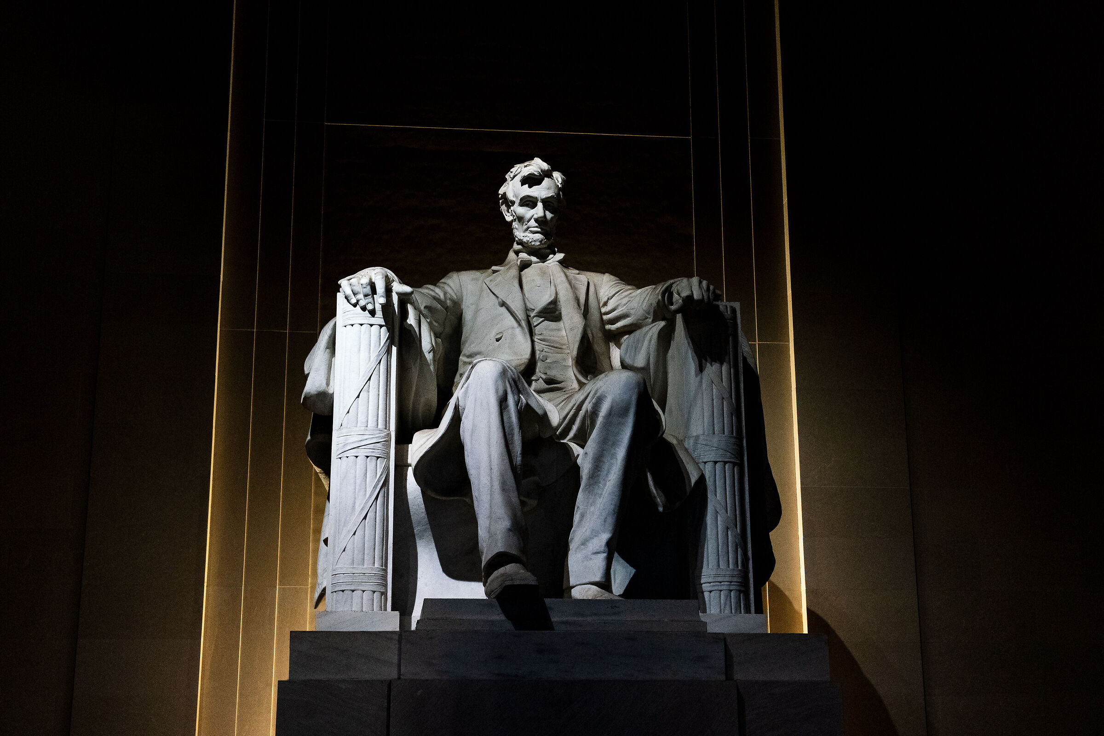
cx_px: 552
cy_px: 368
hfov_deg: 39.6
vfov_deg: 27.0
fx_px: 1533
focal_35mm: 50
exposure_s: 1/40
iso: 3200
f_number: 4
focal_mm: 50
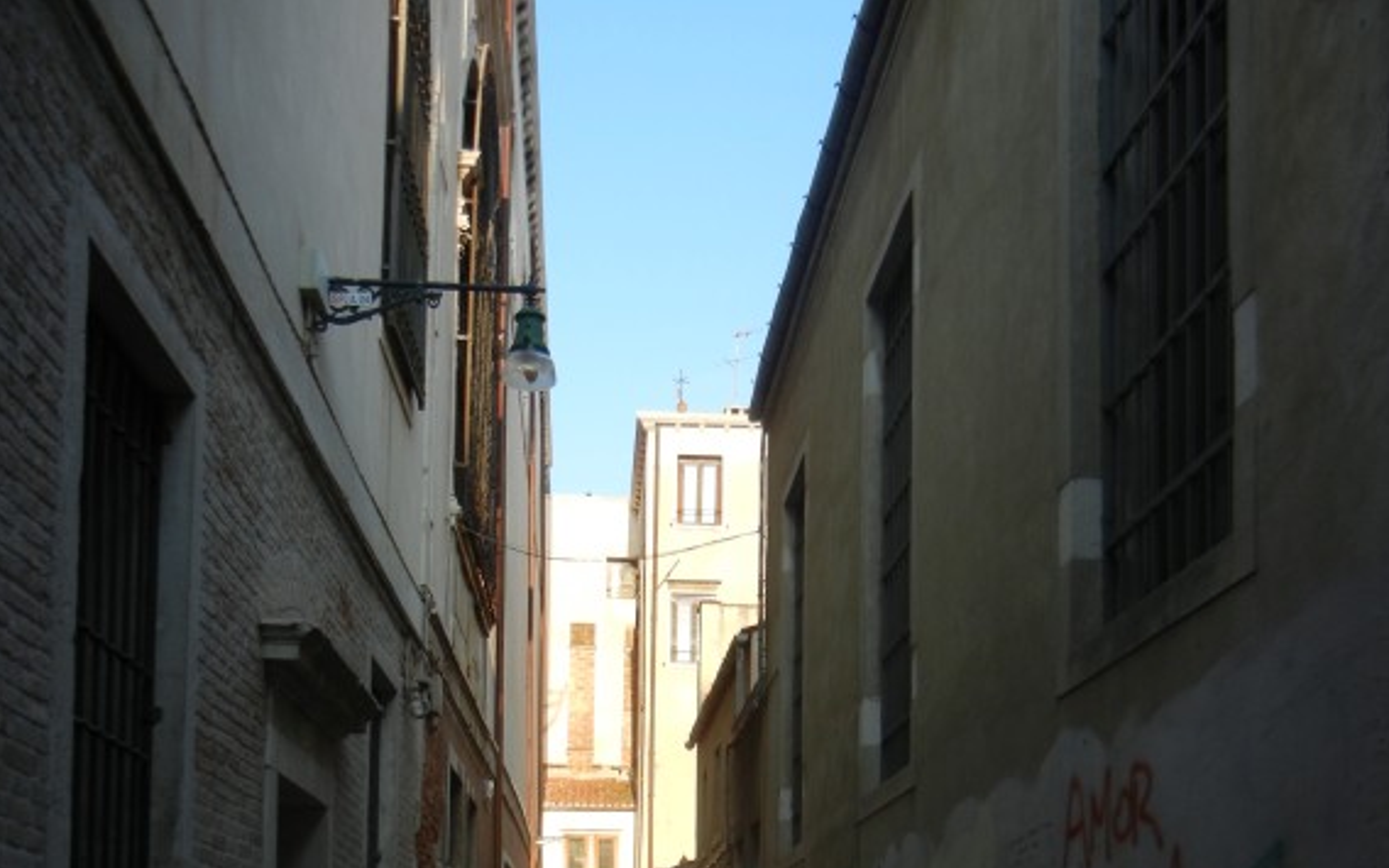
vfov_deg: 27.9
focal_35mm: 43
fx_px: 1628
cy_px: 895
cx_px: 692
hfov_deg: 46.2
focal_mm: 5.4
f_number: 3.5
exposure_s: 1/394
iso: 160
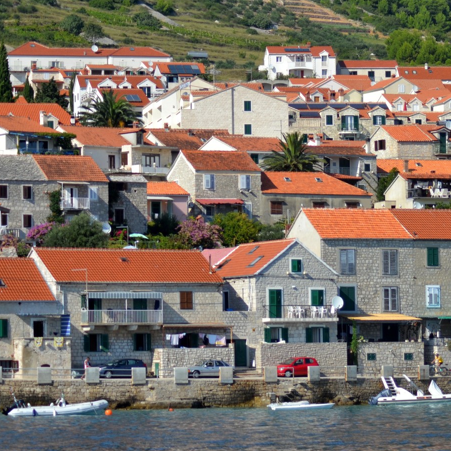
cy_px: 194
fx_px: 2683
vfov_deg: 9.6
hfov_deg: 9.6
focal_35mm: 182
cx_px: 349
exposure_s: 1/500
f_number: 5.6
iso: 100
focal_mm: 70
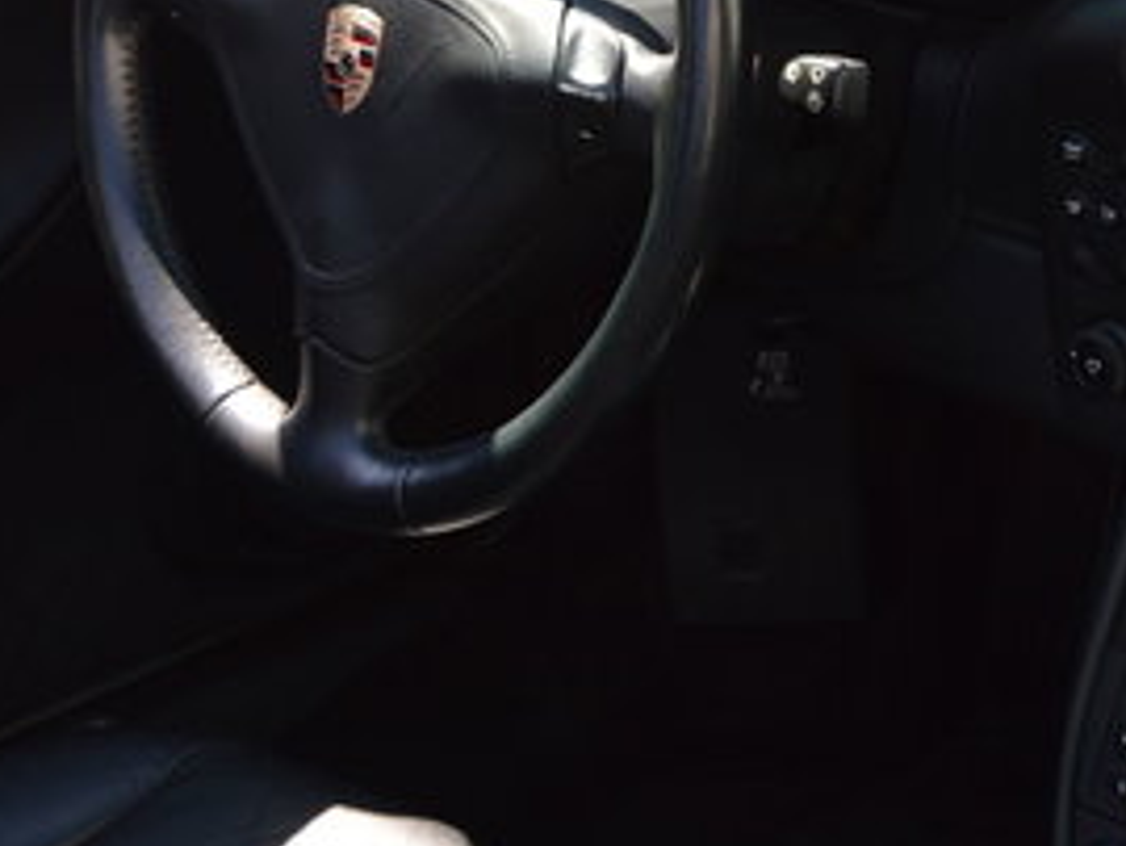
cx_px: 1042
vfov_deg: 13.8
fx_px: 3482
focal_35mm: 107
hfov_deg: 18.0
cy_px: 450
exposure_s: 1/125
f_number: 5.6
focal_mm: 26
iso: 100
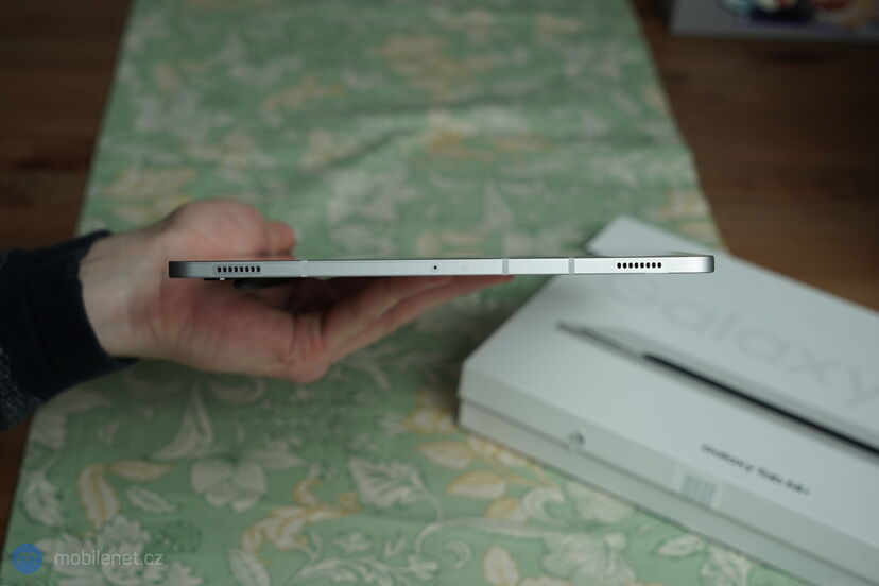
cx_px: 440
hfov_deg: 35.1
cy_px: 293
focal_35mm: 57
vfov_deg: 23.8
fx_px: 1392
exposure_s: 1/160
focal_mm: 57
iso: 500
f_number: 6.3
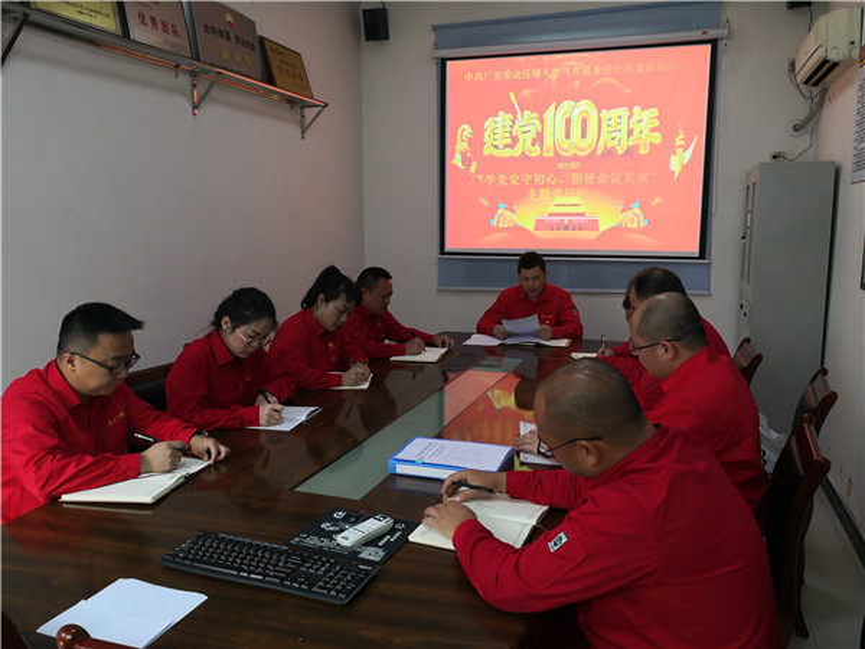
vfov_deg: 51.4
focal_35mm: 27
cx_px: 432
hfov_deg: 65.3
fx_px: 675
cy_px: 324
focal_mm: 3.95
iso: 100
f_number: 1.6
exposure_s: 1/100
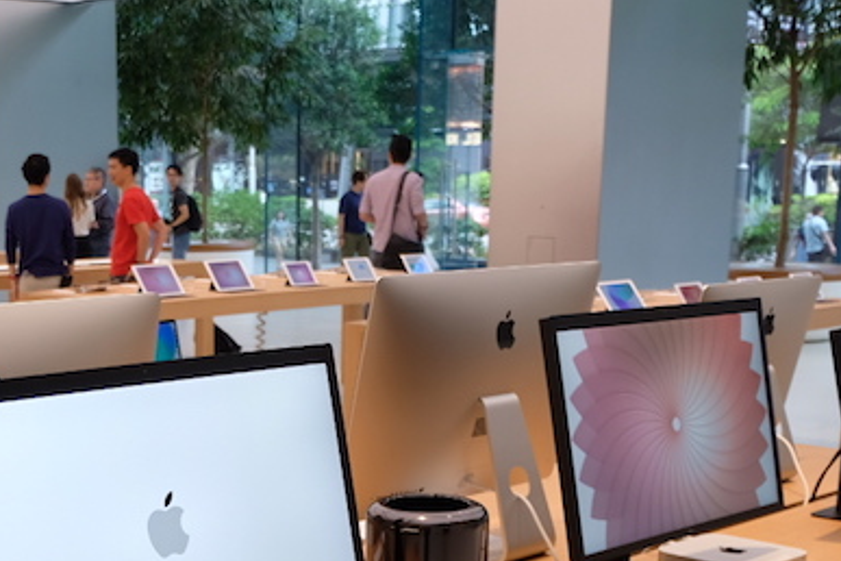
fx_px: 1448
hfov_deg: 31.5
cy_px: 534
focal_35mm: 62
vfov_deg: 21.3
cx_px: 159
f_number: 3.5
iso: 200
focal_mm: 16
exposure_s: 1/60
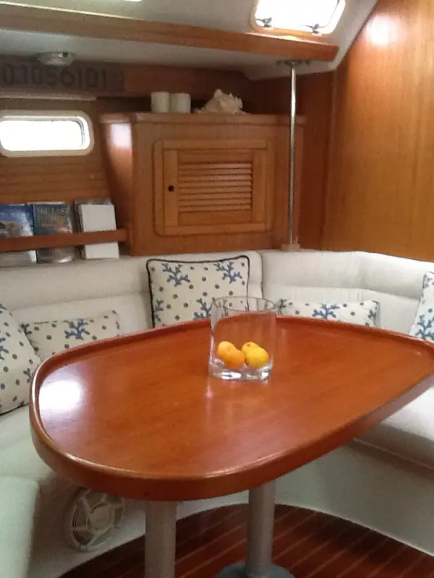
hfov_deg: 32.9
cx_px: 217
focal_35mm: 44
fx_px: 736
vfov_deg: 42.9
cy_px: 289
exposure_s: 1/30
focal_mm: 2.03
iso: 200
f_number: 2.4
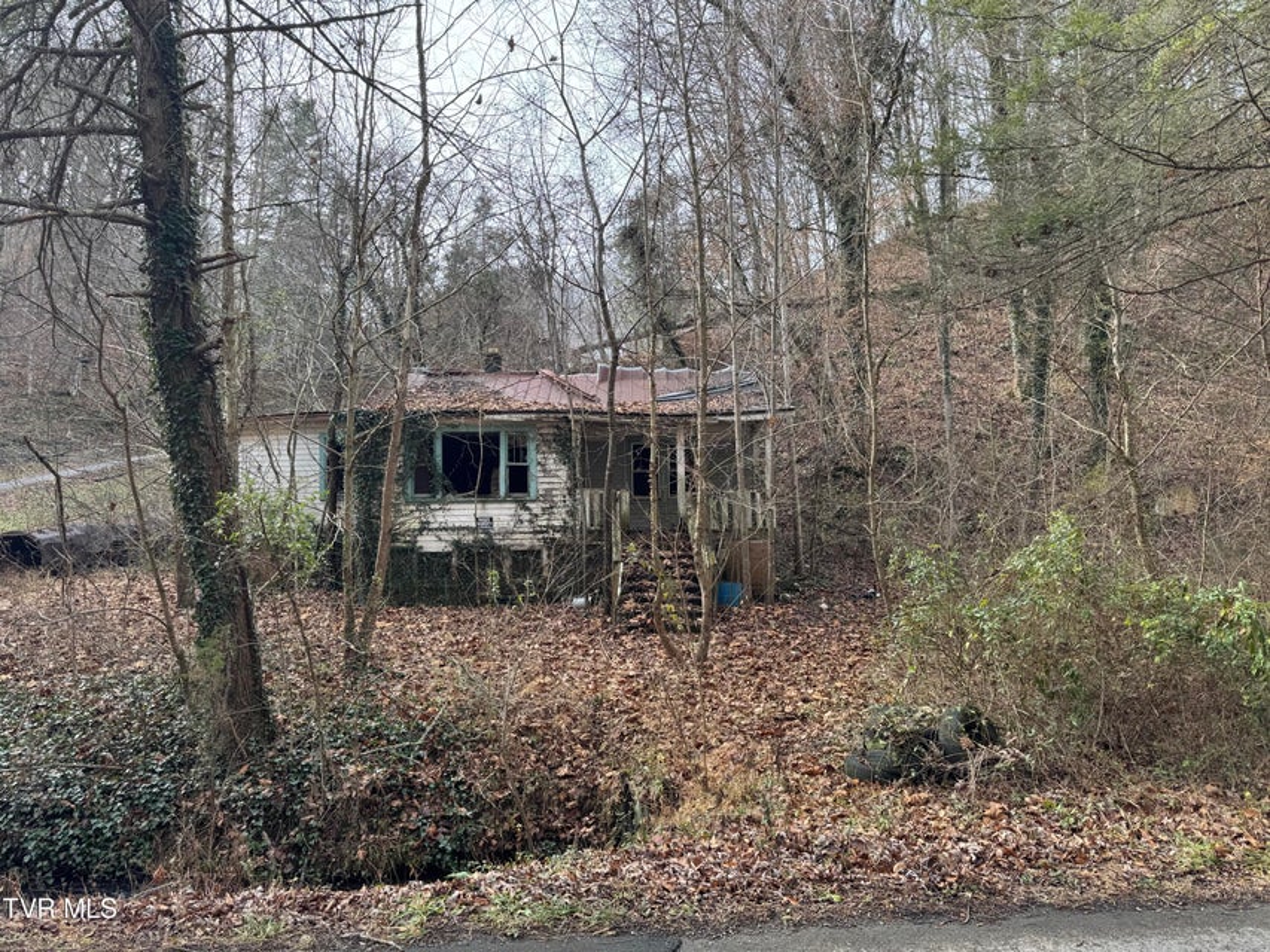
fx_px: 881
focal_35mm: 24
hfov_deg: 71.6
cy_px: 476
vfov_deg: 56.8
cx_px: 635
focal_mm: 6.76
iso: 80
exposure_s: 1/329
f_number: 1.78
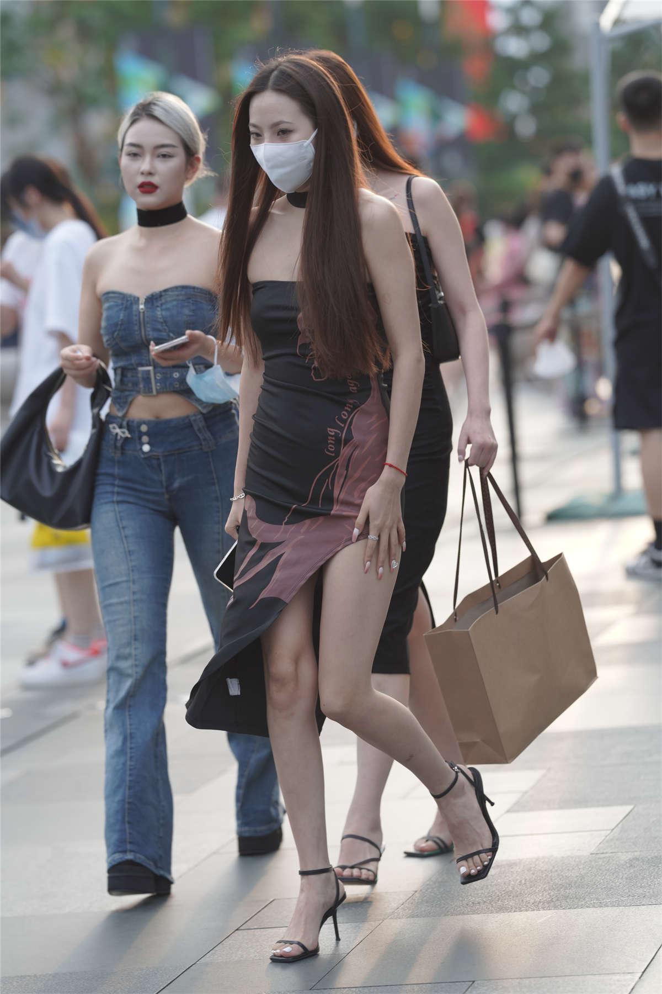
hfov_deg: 10.2
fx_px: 3723
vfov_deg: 15.2
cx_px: 331
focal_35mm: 135
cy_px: 497
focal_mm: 135
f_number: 2.8
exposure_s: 1/500
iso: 320
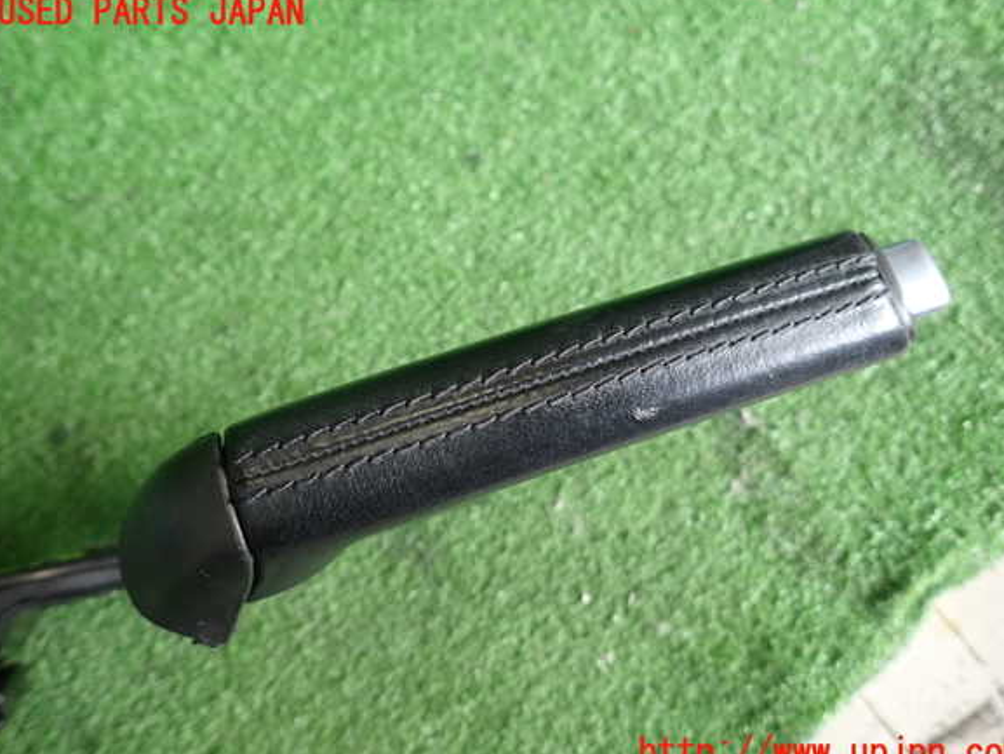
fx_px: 754
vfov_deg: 53.1
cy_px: 383
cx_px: 510
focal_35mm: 26
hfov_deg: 67.3
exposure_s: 1/60
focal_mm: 4.5
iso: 200
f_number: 2
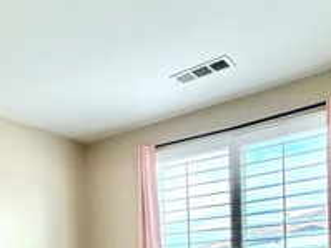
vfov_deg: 28.4
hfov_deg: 39.9
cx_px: 52
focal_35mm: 45
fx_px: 430
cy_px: 291
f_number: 2.2
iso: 250
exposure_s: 1/121
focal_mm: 2.22
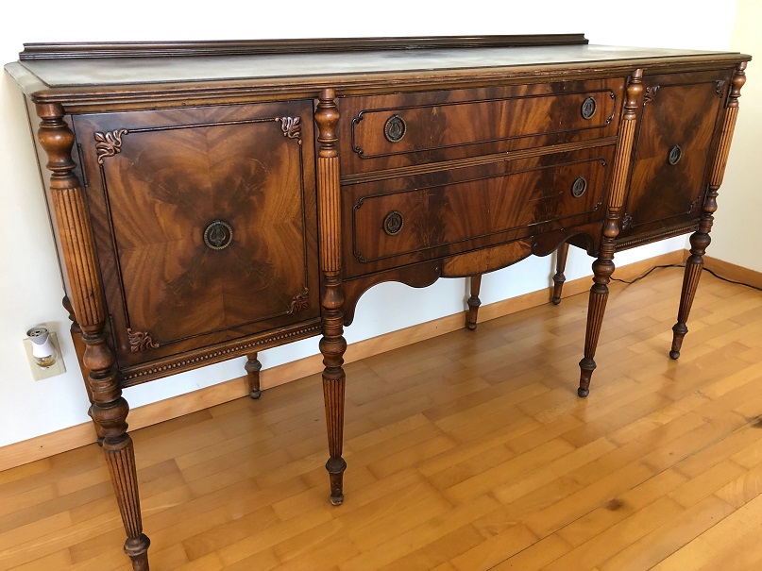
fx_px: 616
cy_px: 286
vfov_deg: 49.7
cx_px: 381
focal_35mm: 28
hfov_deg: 63.5
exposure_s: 1/15
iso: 64
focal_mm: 4
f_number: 1.8
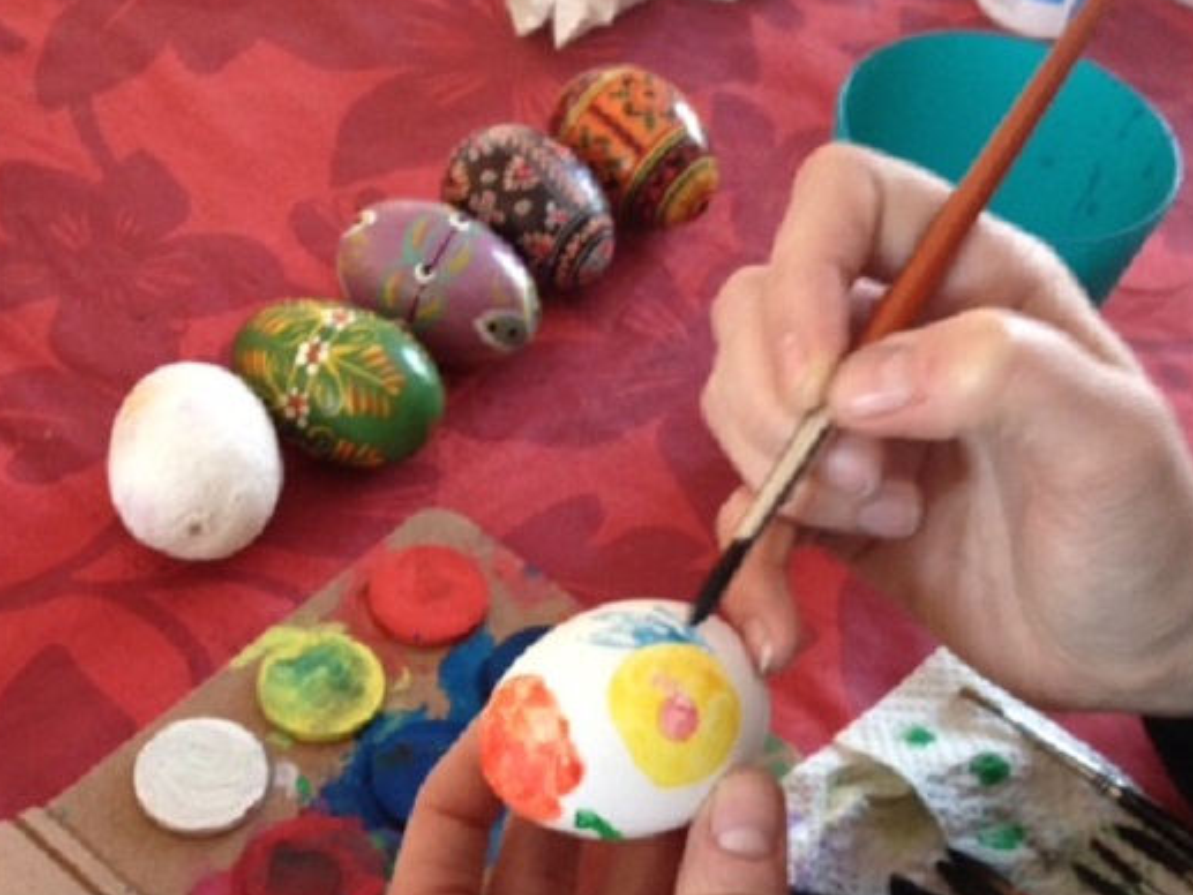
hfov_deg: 34.8
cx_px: 465
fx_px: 1896
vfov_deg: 26.2
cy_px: 667
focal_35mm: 55
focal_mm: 4.28
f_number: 2.4
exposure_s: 1/20
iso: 200
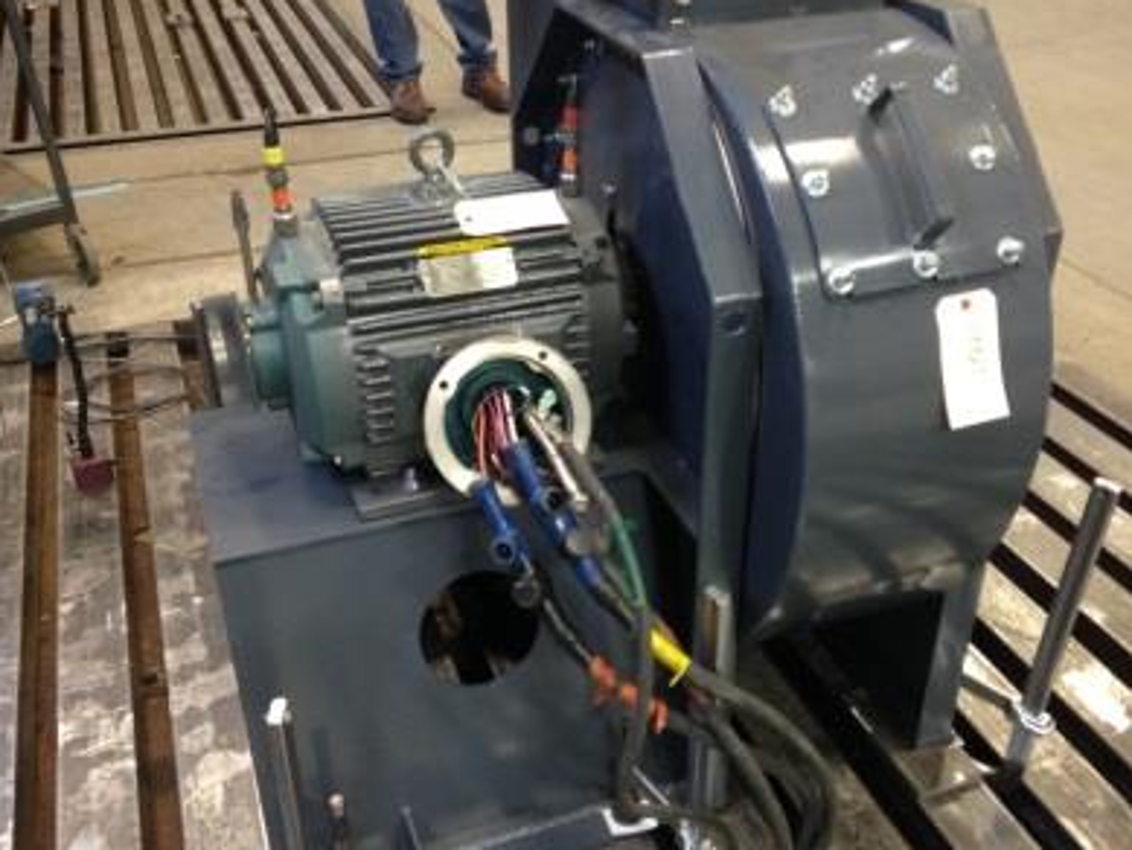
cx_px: 576
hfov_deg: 49.0
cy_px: 431
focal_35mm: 38
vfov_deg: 37.7
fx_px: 1243
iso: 200
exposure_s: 1/20
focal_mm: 4.12
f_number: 2.4
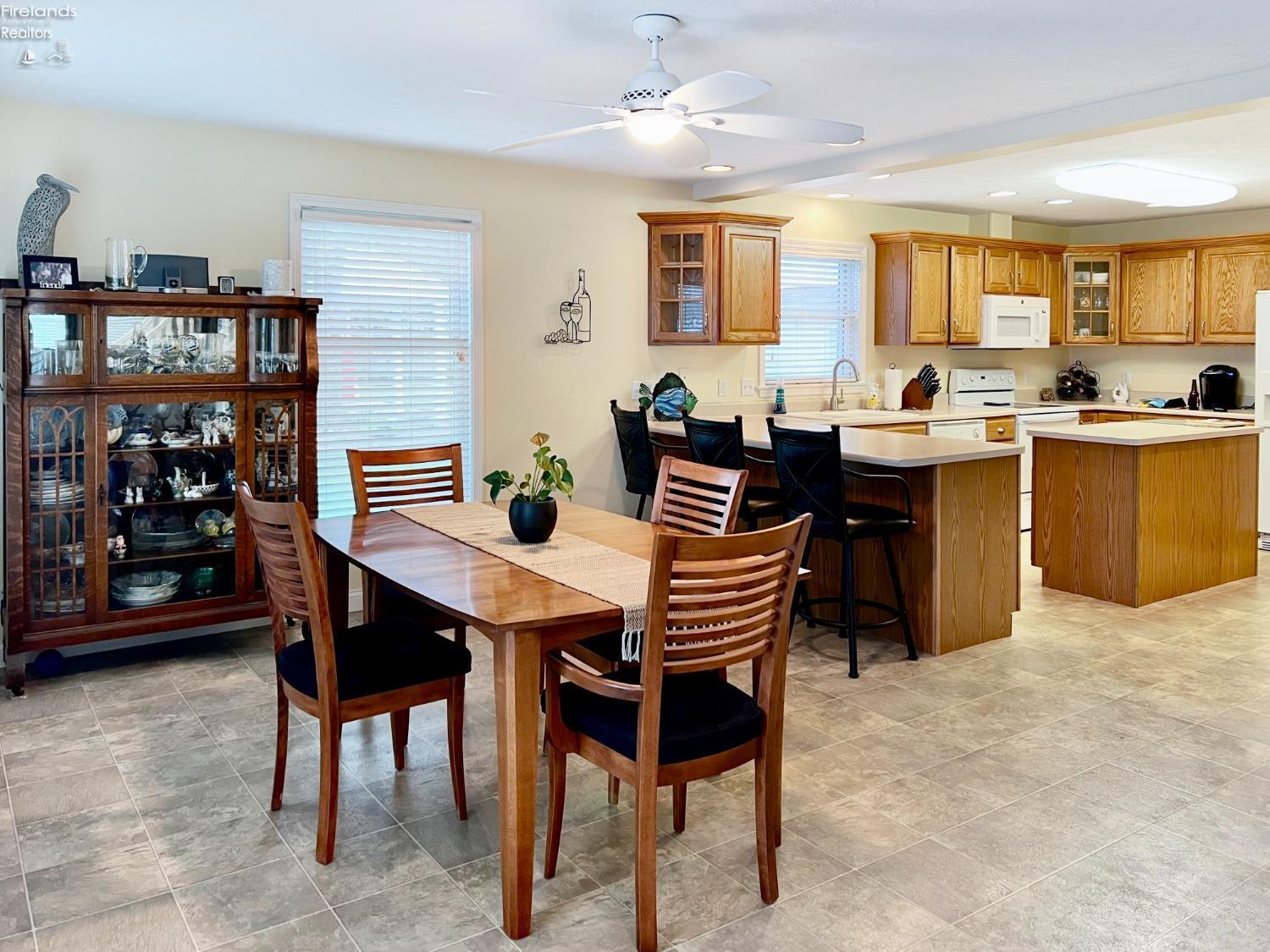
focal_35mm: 26
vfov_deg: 53.1
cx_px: 635
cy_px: 476
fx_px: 954
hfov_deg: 67.3
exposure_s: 1/60
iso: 125
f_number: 1.5
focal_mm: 5.7
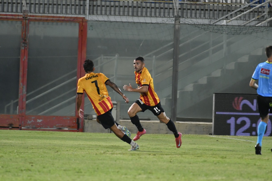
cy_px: 90
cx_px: 136
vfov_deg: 1.8
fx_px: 5666
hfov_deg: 2.8
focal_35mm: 750
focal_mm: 500
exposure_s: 1/640
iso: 3600
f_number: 5.6
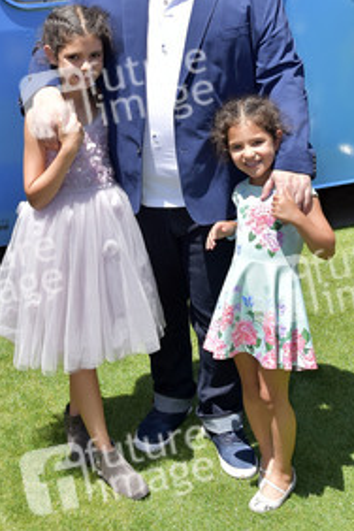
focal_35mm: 51
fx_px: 752
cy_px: 188
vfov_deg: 38.5
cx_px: 172
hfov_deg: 26.5
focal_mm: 36
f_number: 7.1
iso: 250
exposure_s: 1/250
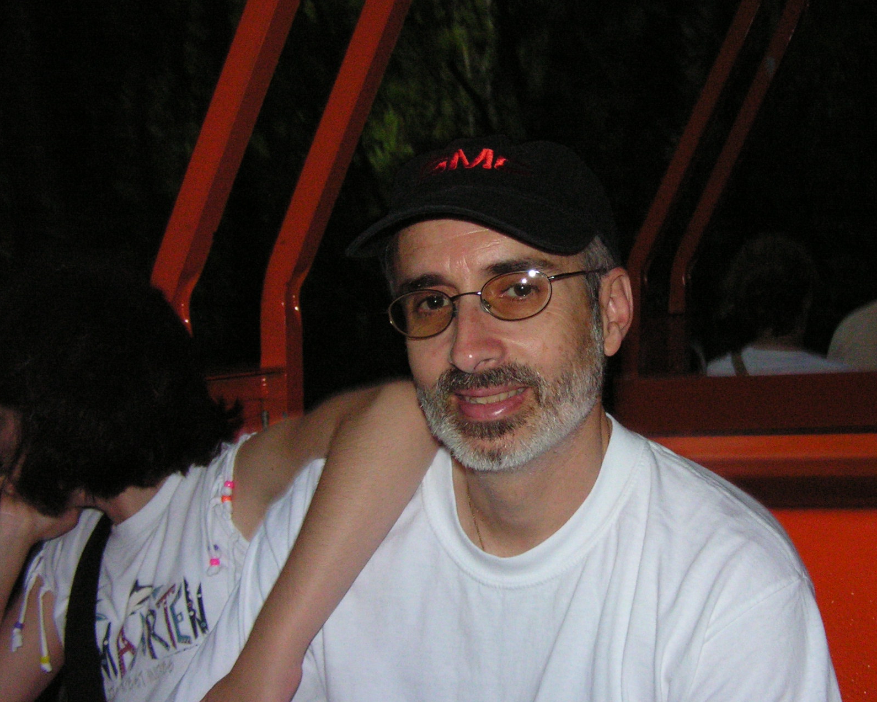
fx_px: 1376
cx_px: 616
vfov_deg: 28.6
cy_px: 357
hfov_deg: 34.9
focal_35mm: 53
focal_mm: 6.3
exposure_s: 1/40
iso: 200
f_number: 2.8
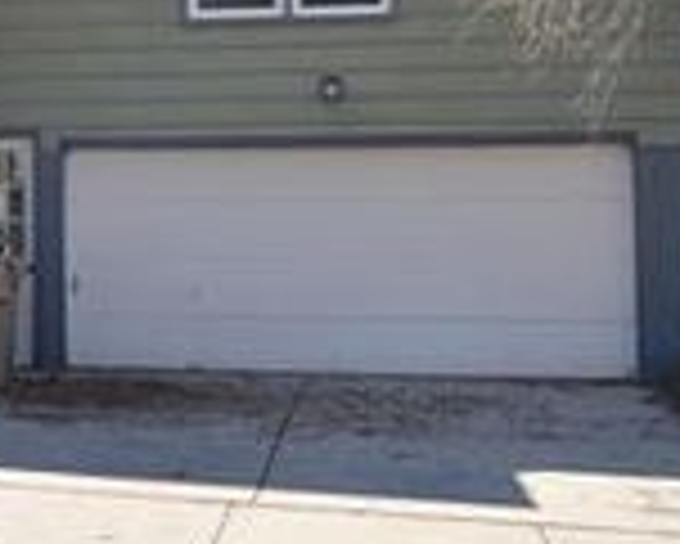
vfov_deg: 18.2
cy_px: 121
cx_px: -239
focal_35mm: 84
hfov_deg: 20.5
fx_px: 1692
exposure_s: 1/200
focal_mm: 18
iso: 100
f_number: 6.3
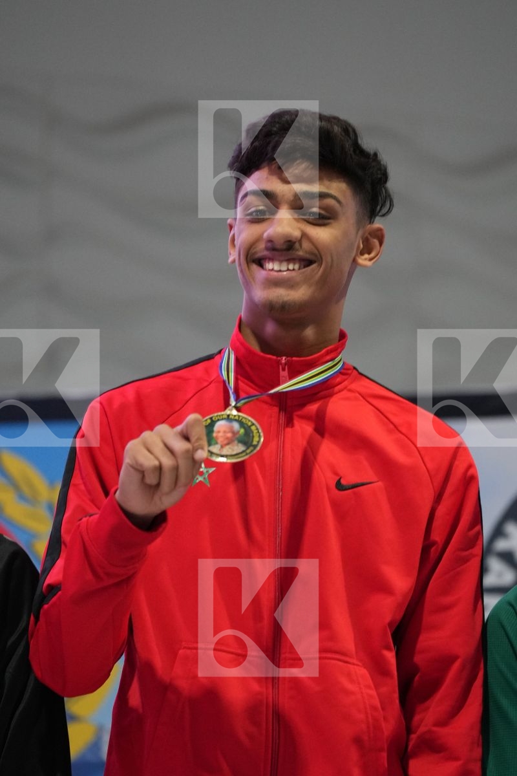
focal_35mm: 300
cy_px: 388
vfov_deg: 6.9
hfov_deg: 4.6
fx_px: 6462
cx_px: 258
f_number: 2.8
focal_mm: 200
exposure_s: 1/250
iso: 2500
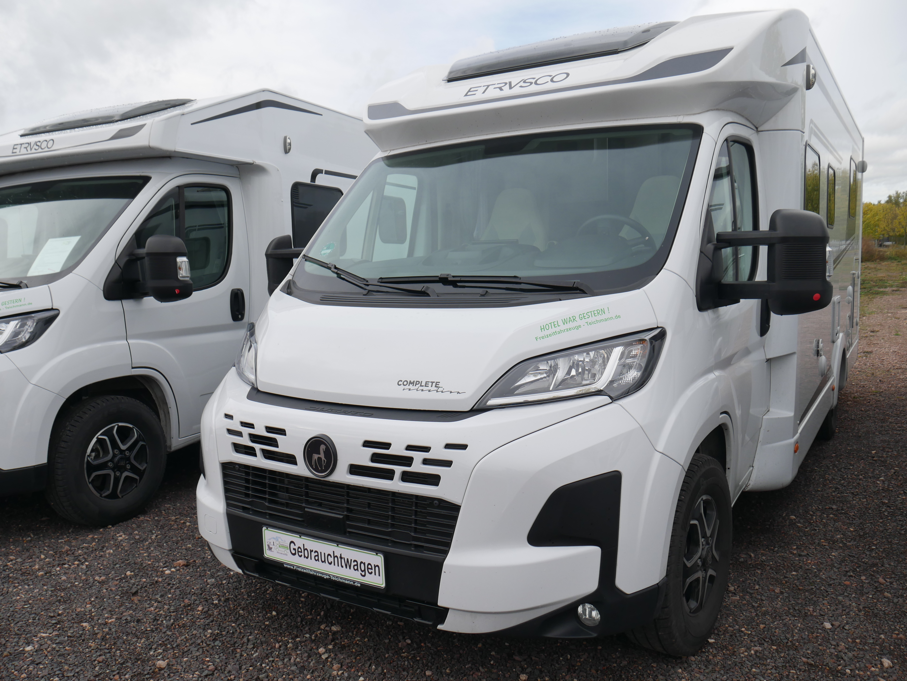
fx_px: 734
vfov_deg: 49.8
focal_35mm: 28
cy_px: 340
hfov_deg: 63.4
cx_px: 454
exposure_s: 1/320
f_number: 6.3
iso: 200
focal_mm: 14
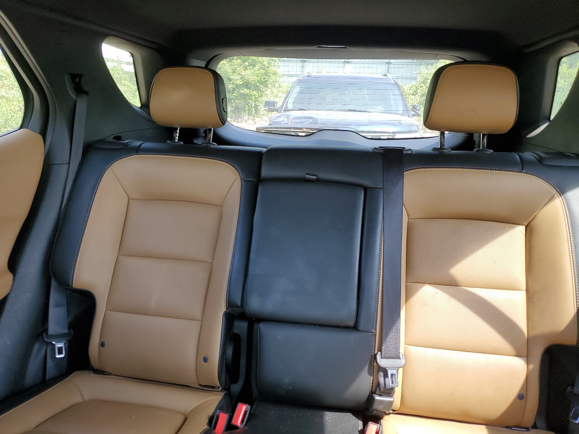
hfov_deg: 67.3
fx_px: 435
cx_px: 290
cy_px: 217
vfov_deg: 53.1
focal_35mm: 26
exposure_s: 1/120
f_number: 1.5
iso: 96
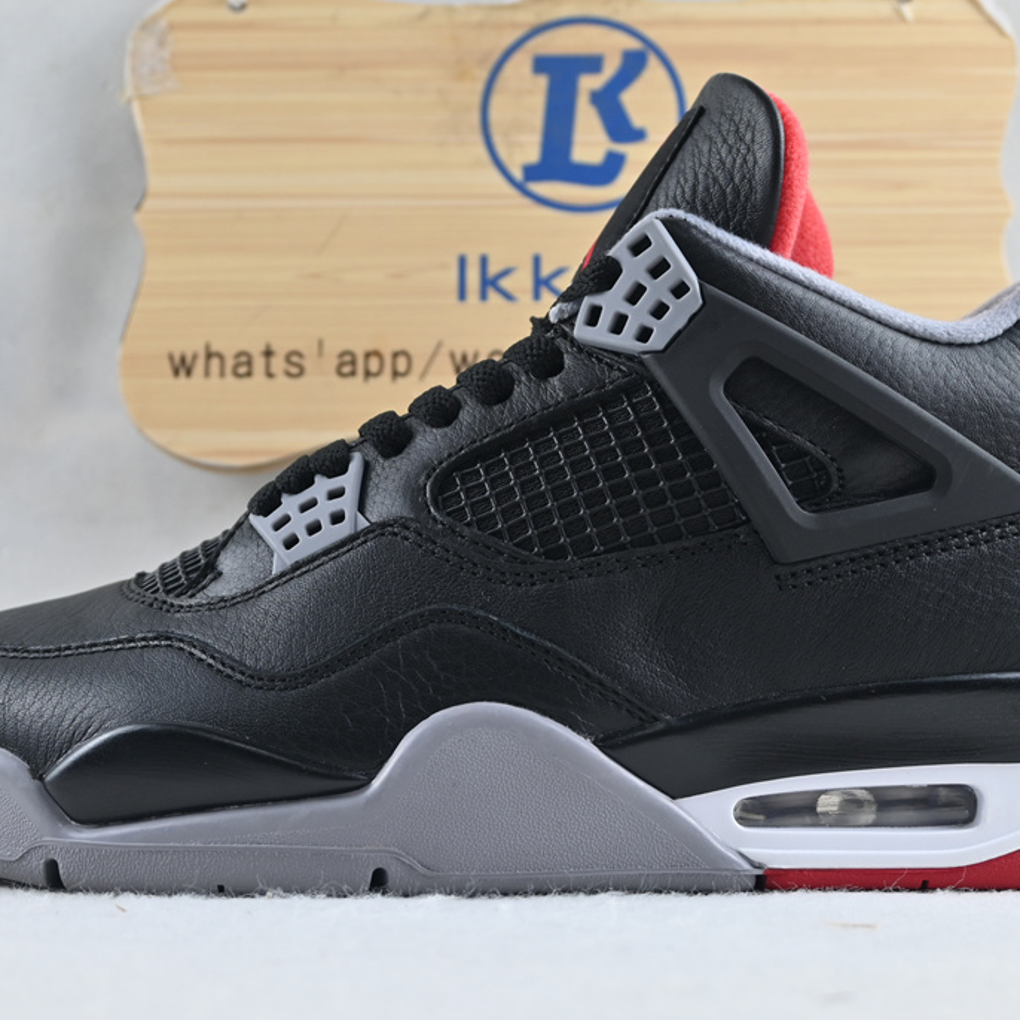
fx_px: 1934
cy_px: 520
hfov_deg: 29.5
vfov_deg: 29.6
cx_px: 529
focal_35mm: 58
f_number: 4.5
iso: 160
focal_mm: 26
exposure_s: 1/50
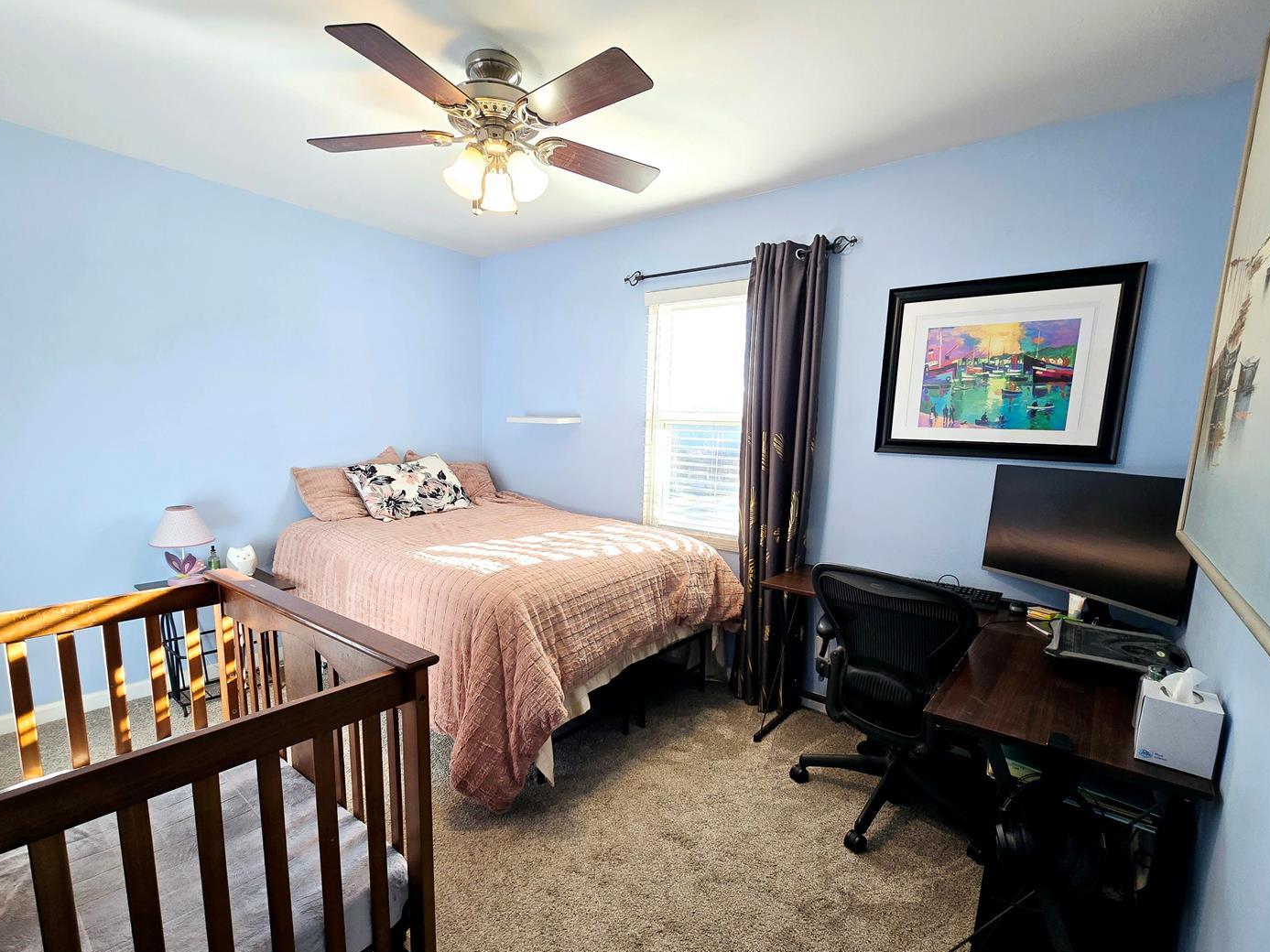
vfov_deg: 81.4
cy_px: 533
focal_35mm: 15
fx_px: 550
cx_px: 630
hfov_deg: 98.2
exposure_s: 1/60.2
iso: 64
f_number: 2.2
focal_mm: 2.2
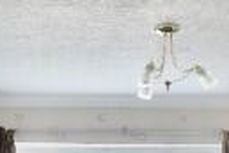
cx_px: 87
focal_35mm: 131
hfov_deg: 15.6
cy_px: 394
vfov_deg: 9.2
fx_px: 833
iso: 125
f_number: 1.8
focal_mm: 11
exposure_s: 1/125
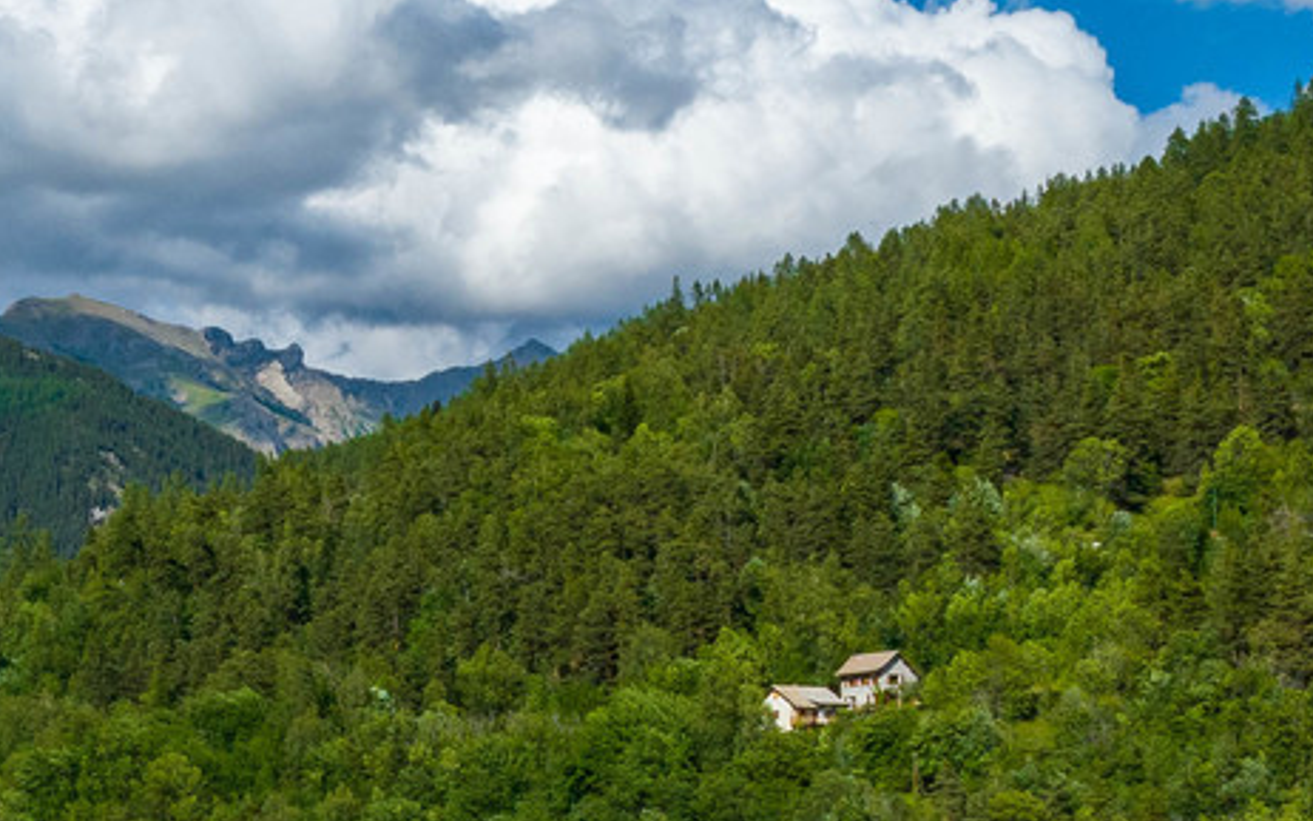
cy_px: 920
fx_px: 3150
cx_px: 11
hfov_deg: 22.7
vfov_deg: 14.5
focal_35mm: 88
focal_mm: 12.3
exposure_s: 1/500
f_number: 10
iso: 200
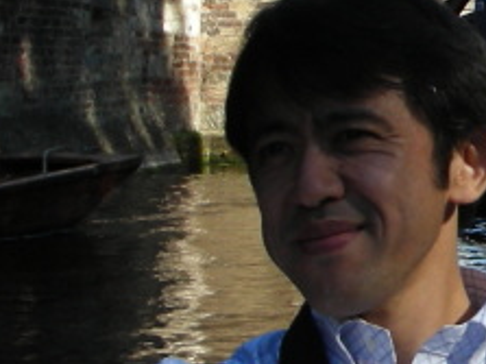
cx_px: 713
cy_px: 28
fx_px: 2259
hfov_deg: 11.8
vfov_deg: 9.2
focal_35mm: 161
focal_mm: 5.8
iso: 50
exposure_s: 1/363
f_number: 3
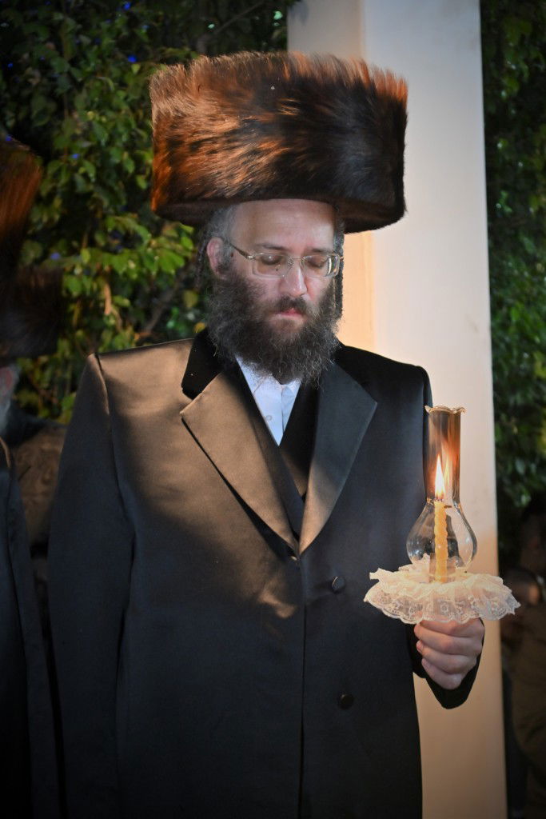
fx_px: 1183
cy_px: 410
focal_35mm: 52
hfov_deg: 26.0
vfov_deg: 38.2
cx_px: 273
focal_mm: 52
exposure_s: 1/200
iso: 1000
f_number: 4
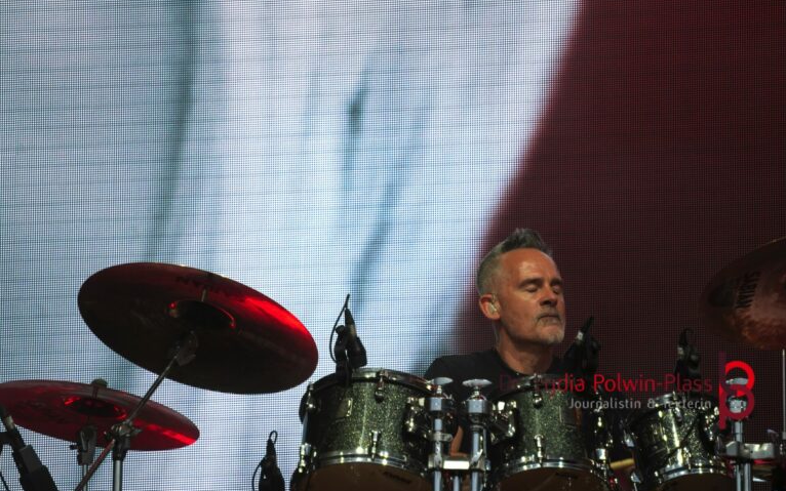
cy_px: 236
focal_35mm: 281
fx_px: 6010
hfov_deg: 7.5
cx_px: 393
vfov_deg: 4.7
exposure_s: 1/320
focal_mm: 183
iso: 400
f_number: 6.3
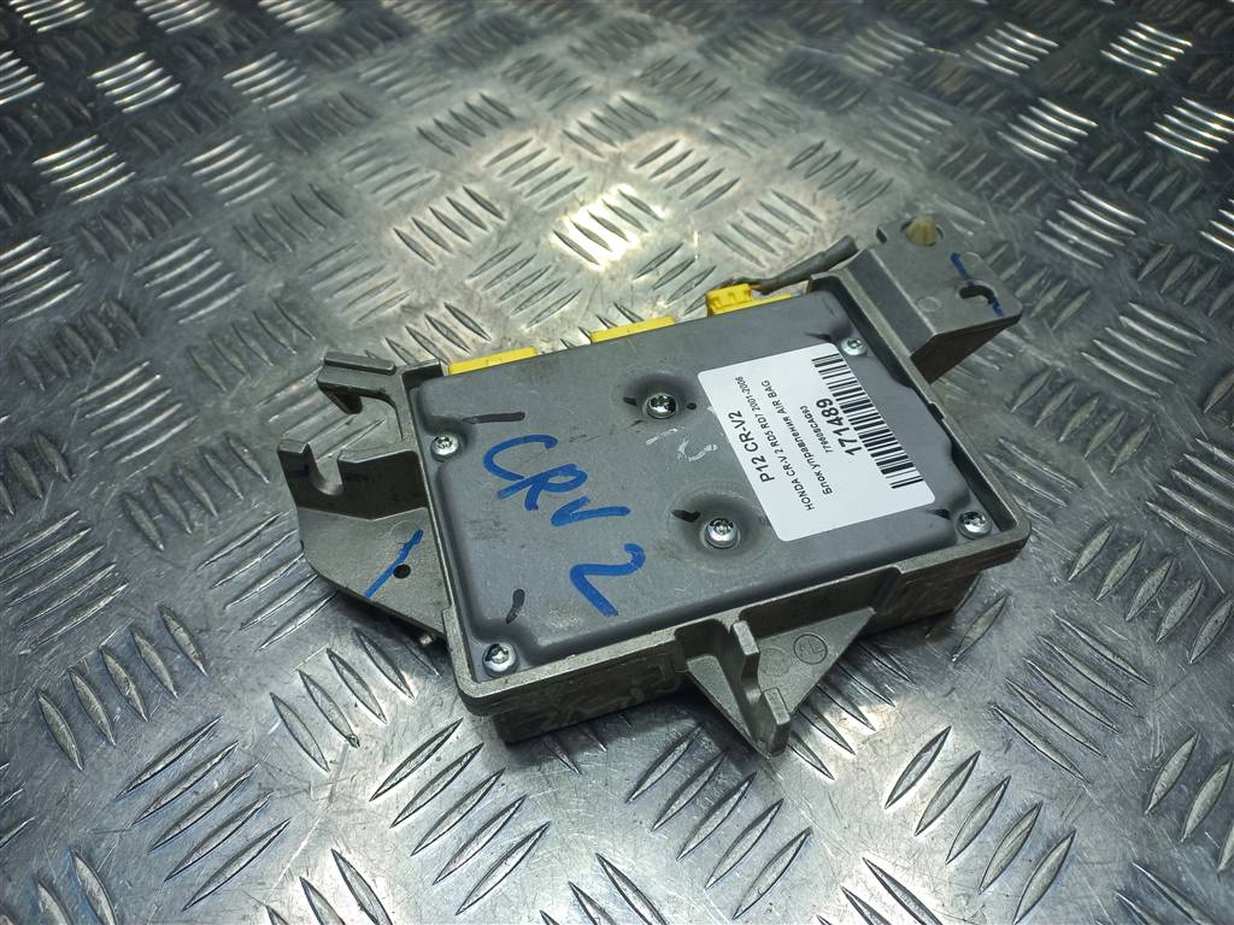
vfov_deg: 54.9
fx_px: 891
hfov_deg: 69.4
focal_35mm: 25
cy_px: 462
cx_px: 617
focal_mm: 4.6
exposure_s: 1/100
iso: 32
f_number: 1.8
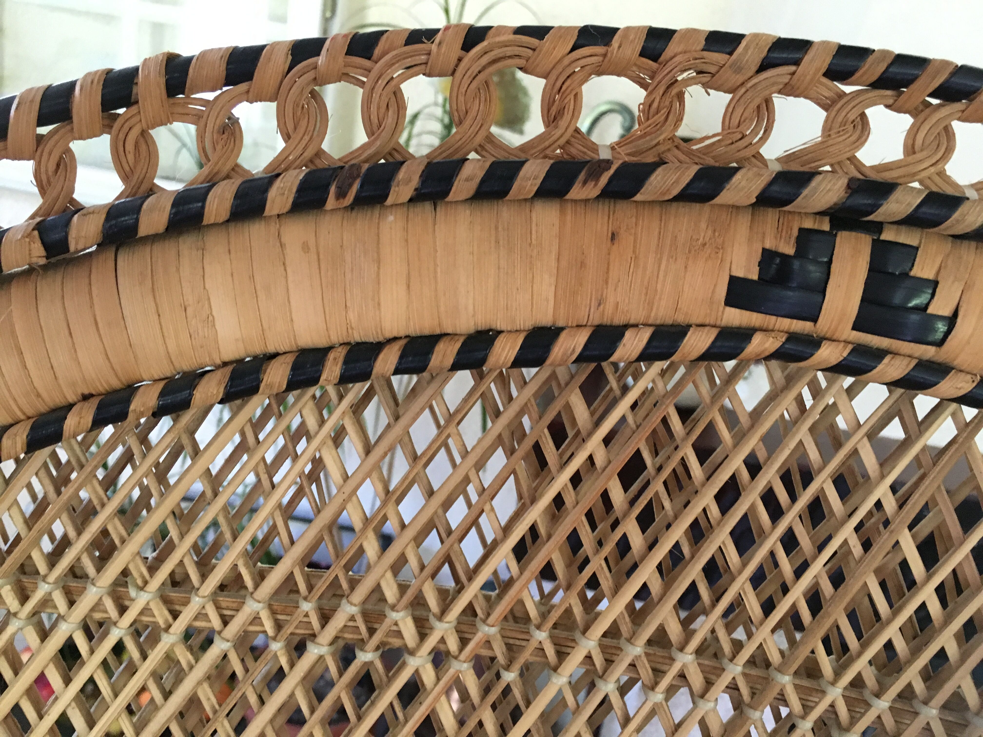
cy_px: 368
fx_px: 824
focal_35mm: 29
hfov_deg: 61.7
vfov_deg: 48.2
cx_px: 492
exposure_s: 1/25
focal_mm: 4.15
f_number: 2.2
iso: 200
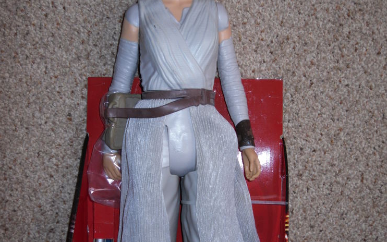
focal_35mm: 50
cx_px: 192
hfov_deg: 40.3
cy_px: 151
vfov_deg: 25.8
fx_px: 527
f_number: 3.5
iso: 80
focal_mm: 6.3
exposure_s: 1/45
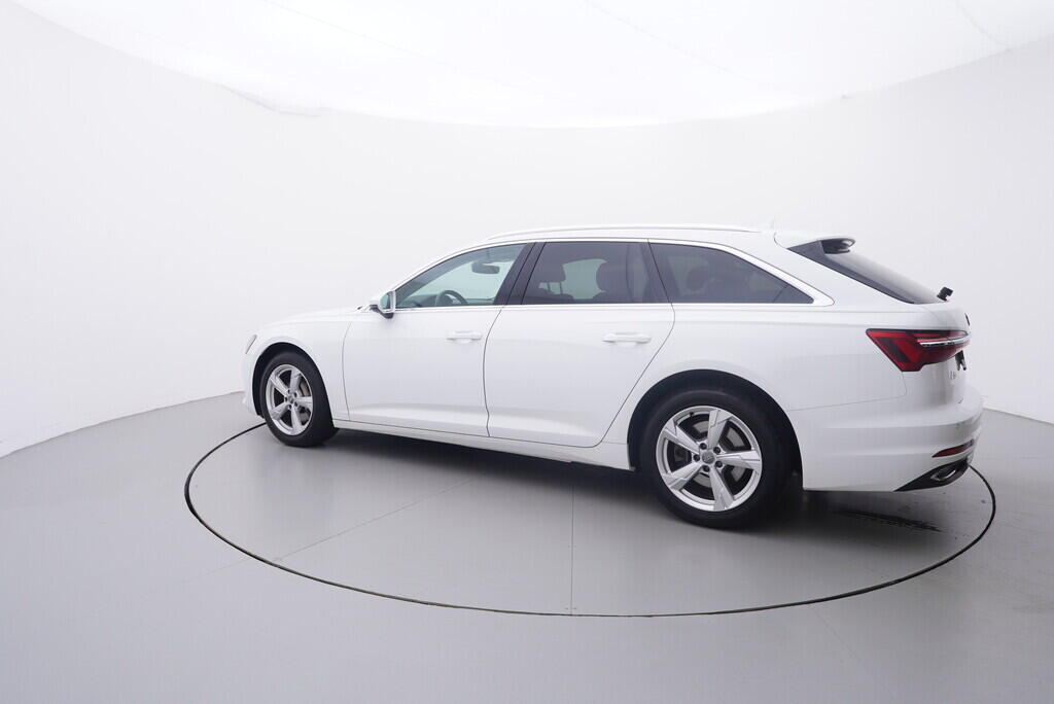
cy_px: 352
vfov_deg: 56.2
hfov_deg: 77.3
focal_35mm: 22
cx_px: 527
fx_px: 659
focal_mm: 15
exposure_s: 1/80
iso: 200
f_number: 5
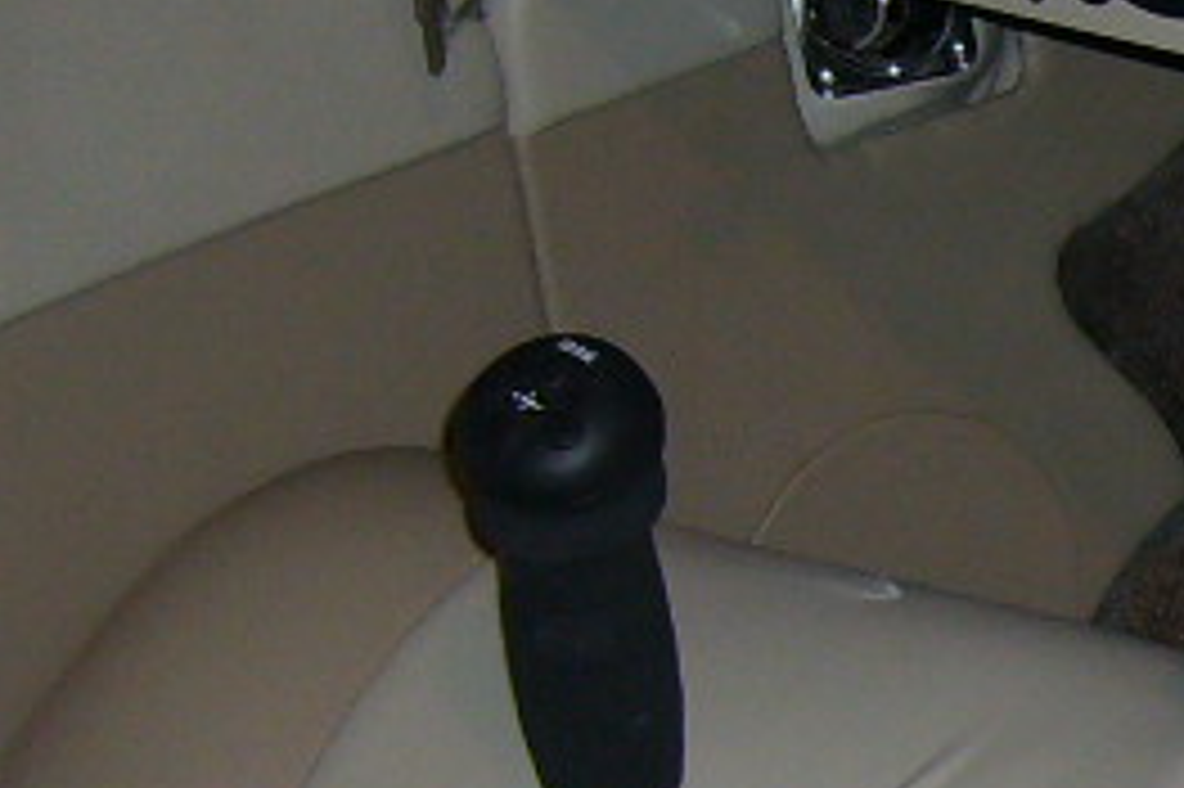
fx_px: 5817
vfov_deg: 7.7
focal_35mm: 177
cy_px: 783
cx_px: 1724
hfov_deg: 11.2
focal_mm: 5.8
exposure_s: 1/60
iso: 100
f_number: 2.8
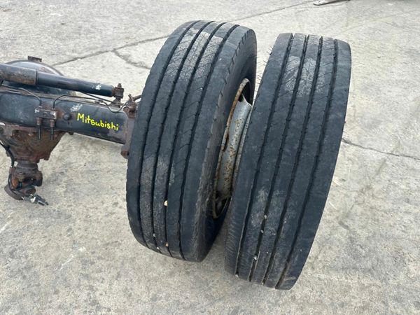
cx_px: 210
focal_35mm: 24
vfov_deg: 56.8
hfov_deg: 71.6
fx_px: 291
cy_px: 158
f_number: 1.78
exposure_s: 1/508
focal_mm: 6.86
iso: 80
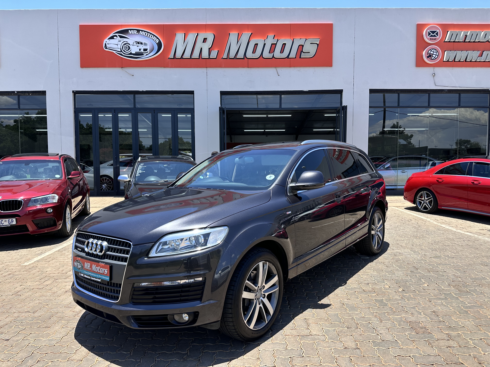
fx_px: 340
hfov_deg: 71.6
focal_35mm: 24
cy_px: 184
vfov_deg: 56.8
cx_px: 245
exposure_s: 1/2110
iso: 80
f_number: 1.78
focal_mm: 6.86
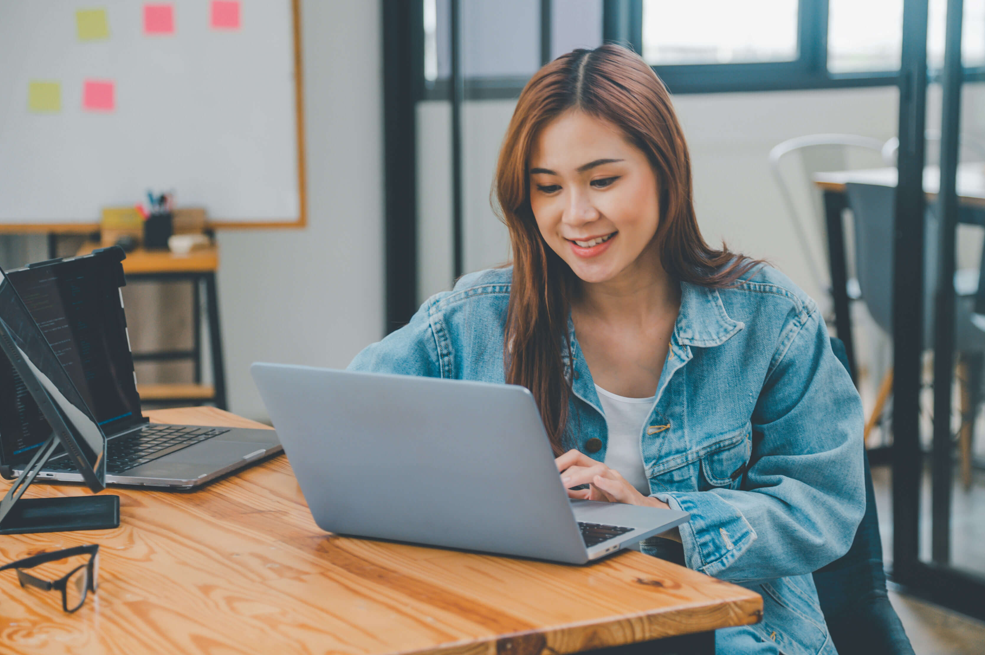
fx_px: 2679
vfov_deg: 13.9
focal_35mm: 98
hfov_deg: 20.8
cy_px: 323
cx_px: 546
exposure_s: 1/180
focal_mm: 85
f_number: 4
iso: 400
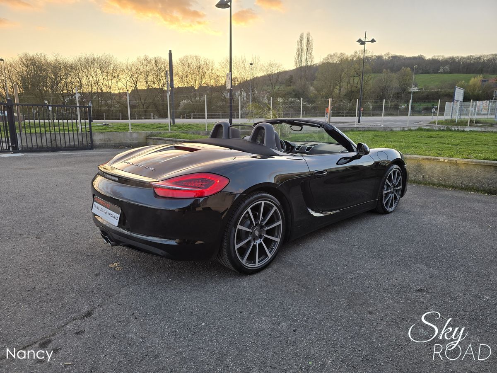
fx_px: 330
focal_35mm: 23
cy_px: 186
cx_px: 248
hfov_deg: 73.9
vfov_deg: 58.9
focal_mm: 6.3
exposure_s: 1/180
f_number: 1.7
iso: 64
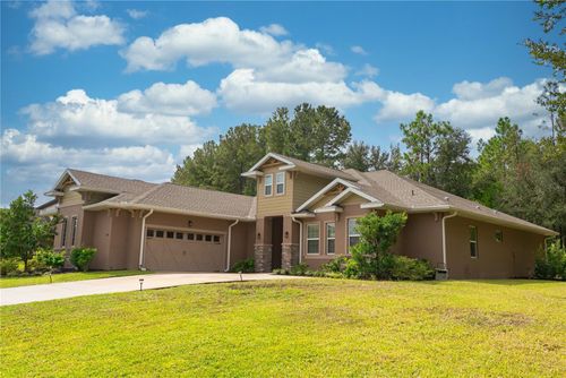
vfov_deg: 45.0
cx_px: 283
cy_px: 189
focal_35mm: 29
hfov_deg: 63.6
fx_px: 456
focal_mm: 29
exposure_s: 1/400
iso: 100
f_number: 9
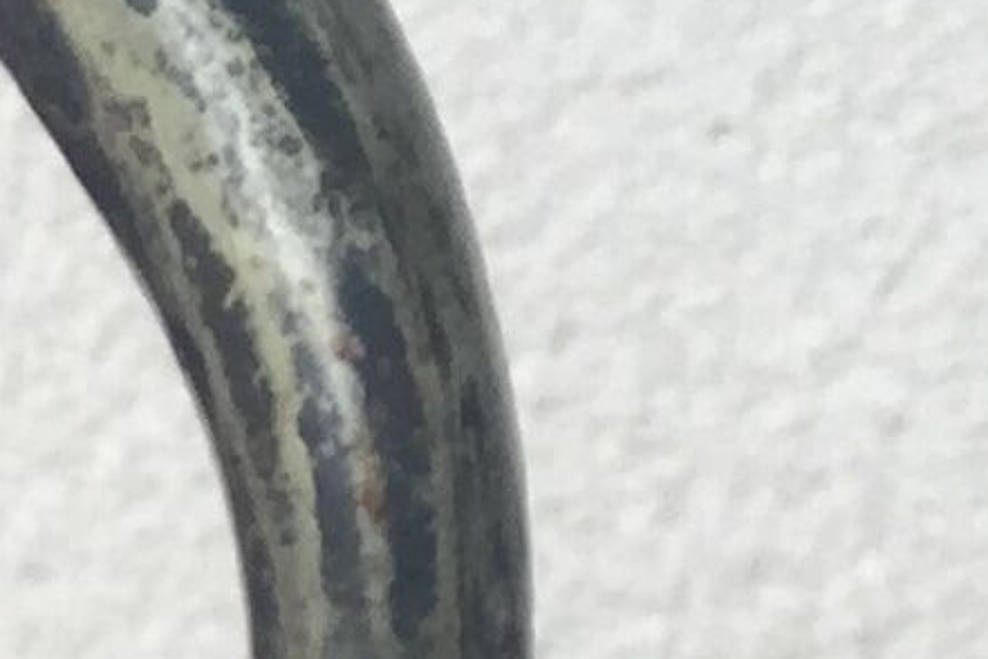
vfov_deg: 5.4
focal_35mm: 223
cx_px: -647
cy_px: 2553
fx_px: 6120
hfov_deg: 8.9
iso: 32
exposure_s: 1/211
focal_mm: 4.15
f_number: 2.2
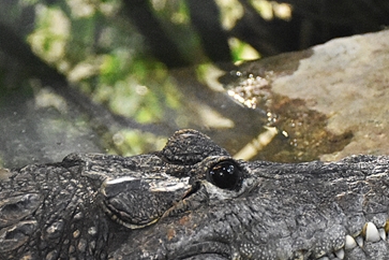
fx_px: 2377
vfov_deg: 6.2
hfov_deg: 9.4
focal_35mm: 220
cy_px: 204
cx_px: 188
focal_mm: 52
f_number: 4.8
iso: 5000
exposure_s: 1/60
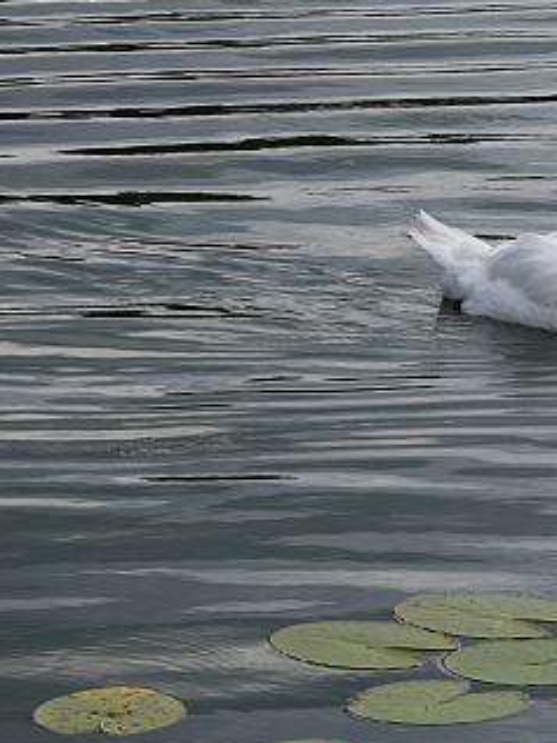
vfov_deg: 8.8
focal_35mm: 225
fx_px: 4835
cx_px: 148
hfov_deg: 6.6
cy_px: 346
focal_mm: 55
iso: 100
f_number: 11
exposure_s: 1/125
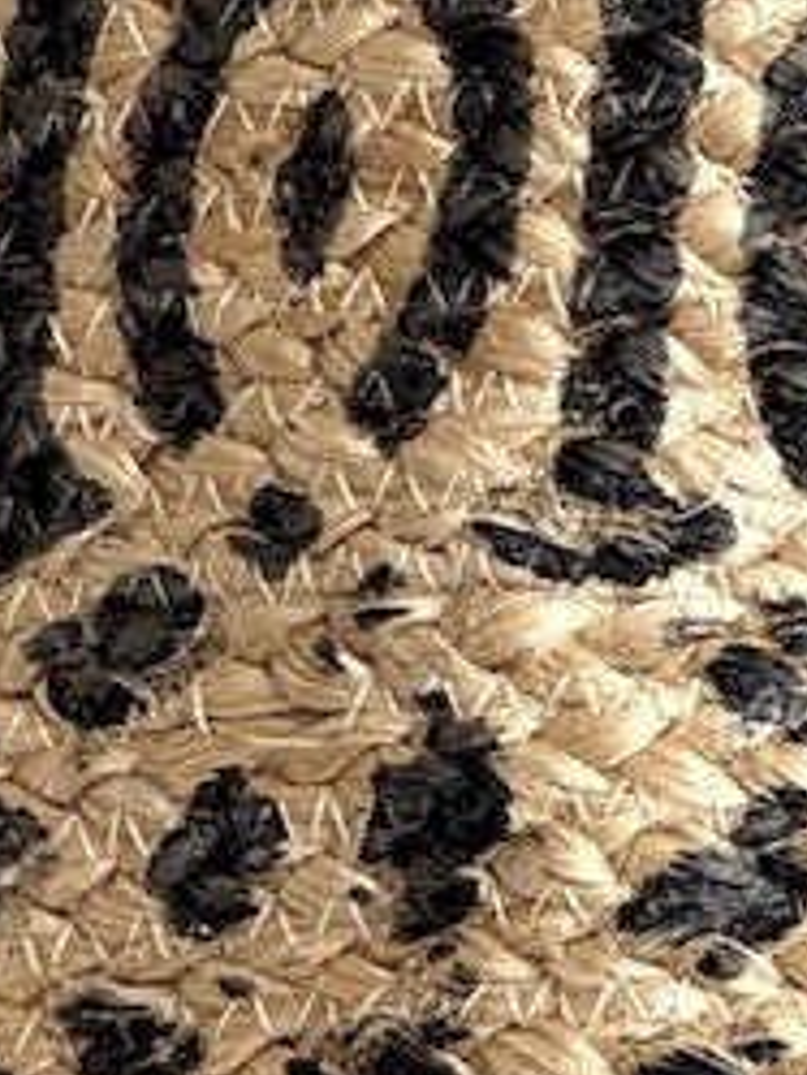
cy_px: 91
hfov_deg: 3.4
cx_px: -447
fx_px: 13665
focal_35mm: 440
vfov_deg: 4.5
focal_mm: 9
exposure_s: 1/99
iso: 25
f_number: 2.8
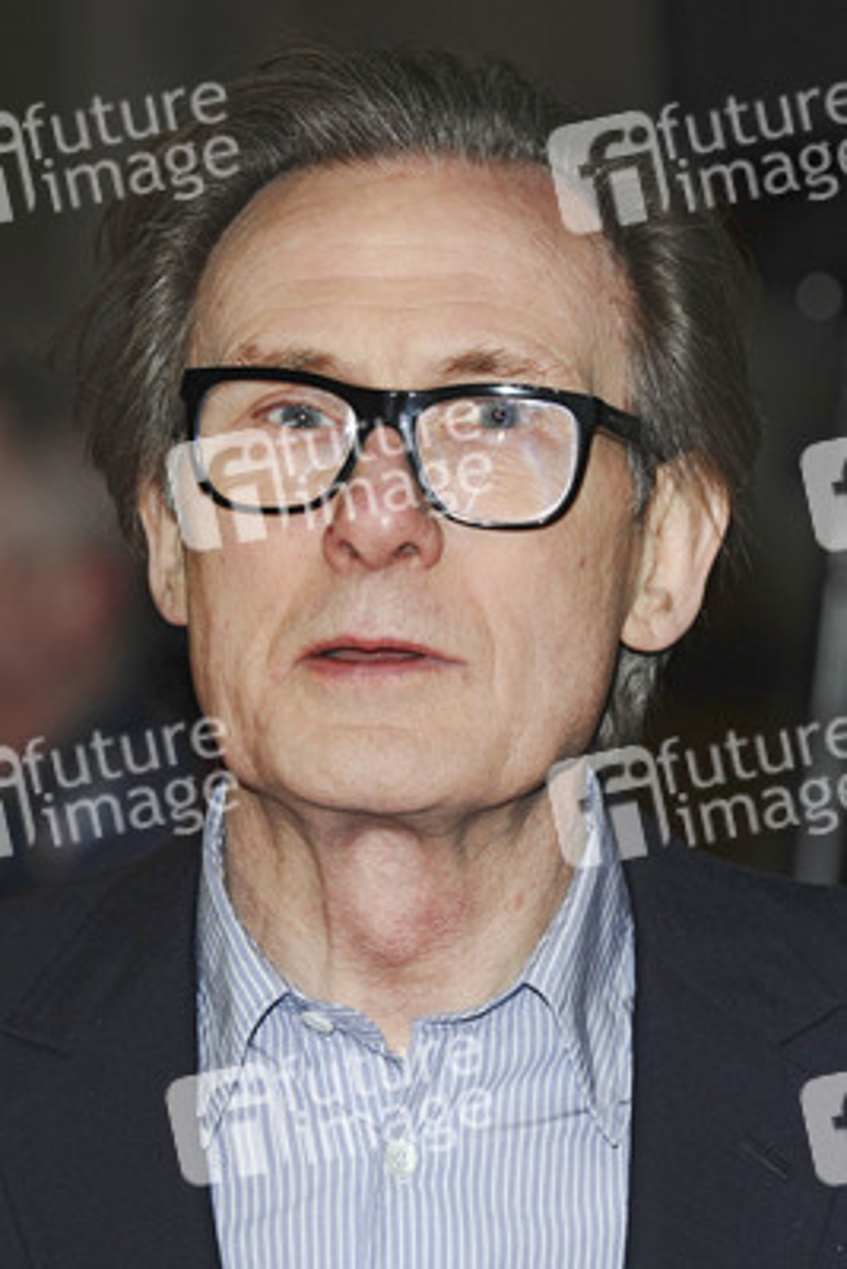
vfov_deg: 9.5
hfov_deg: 6.3
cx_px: 424
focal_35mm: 218
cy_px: 634
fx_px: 7669
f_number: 4.5
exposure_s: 1/200
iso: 320
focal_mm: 145
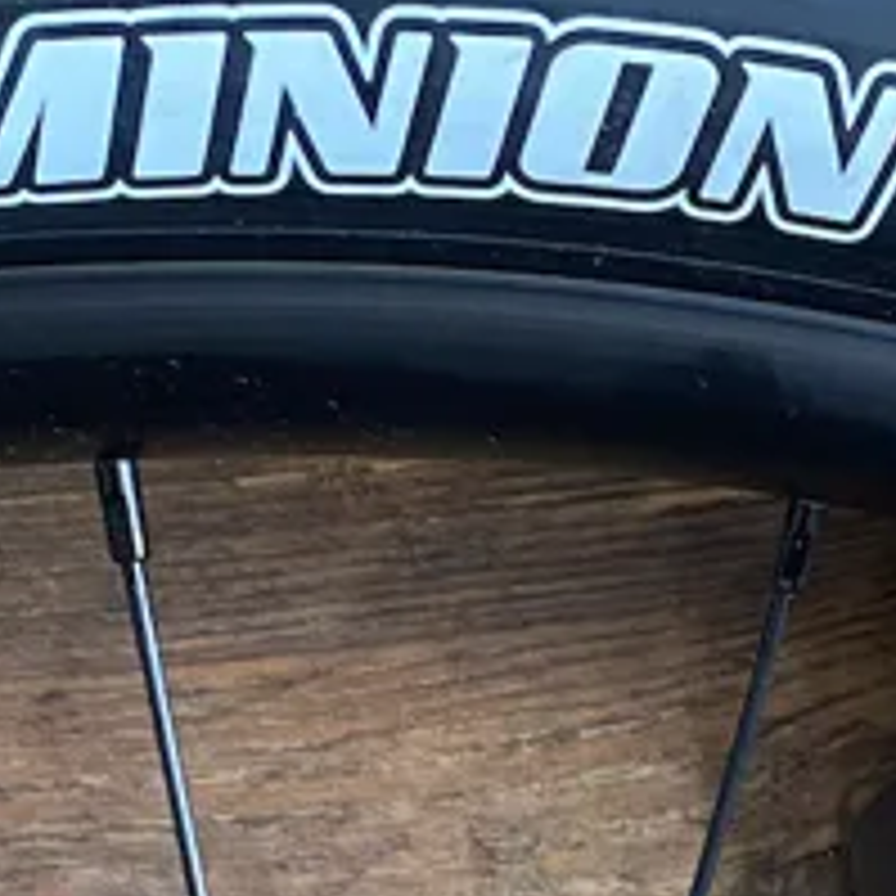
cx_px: 1117
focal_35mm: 123
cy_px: 1094
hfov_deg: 13.7
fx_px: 3602
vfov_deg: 13.7
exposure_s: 1/50
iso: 200
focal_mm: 4.25
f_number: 1.8
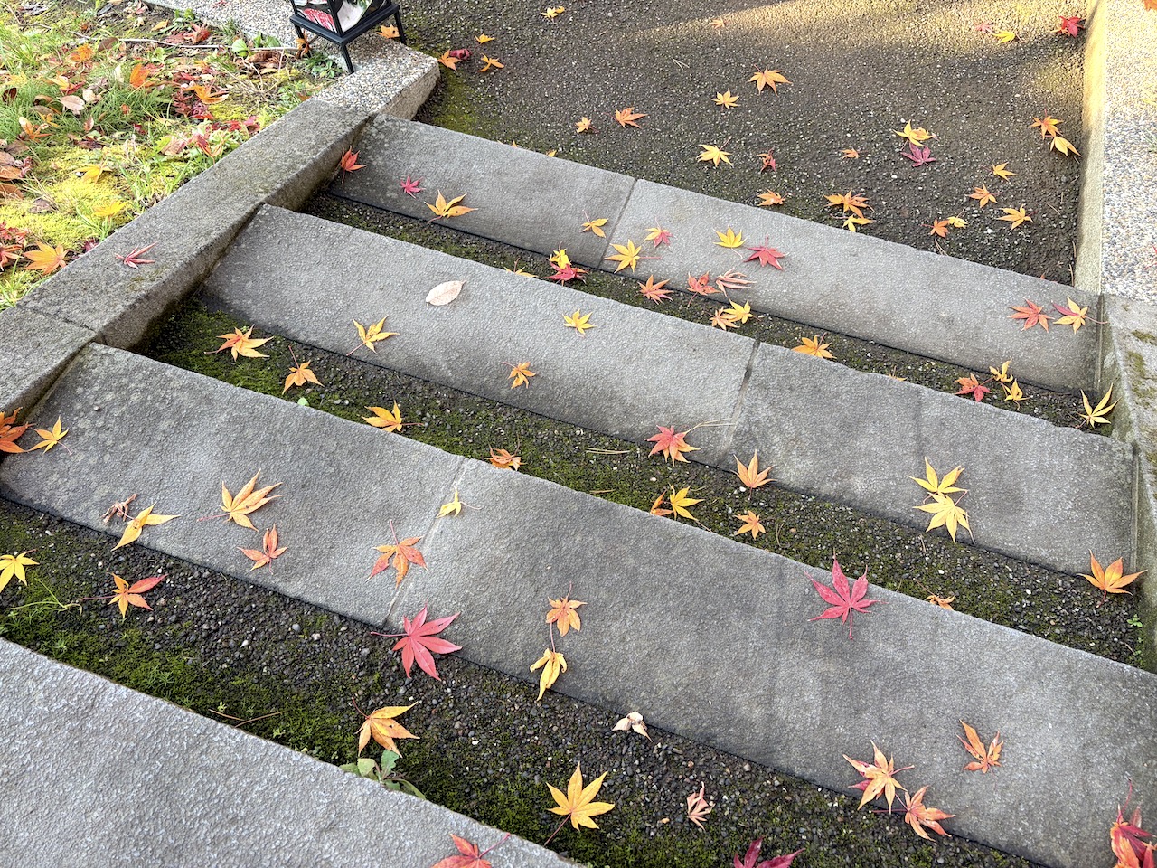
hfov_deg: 67.3
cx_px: 578
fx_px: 869
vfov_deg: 53.1
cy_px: 434
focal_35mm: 26
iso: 64
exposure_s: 1/122
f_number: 1.6
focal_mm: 5.96
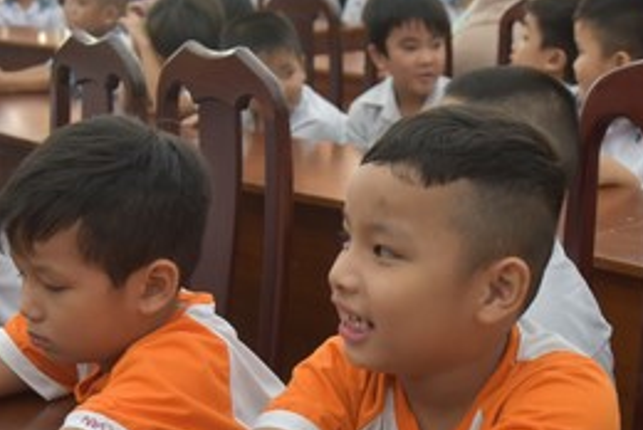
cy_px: 237
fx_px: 1430
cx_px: 445
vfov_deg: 17.1
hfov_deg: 25.2
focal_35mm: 80
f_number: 4
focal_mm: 32
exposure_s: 1/60
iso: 640
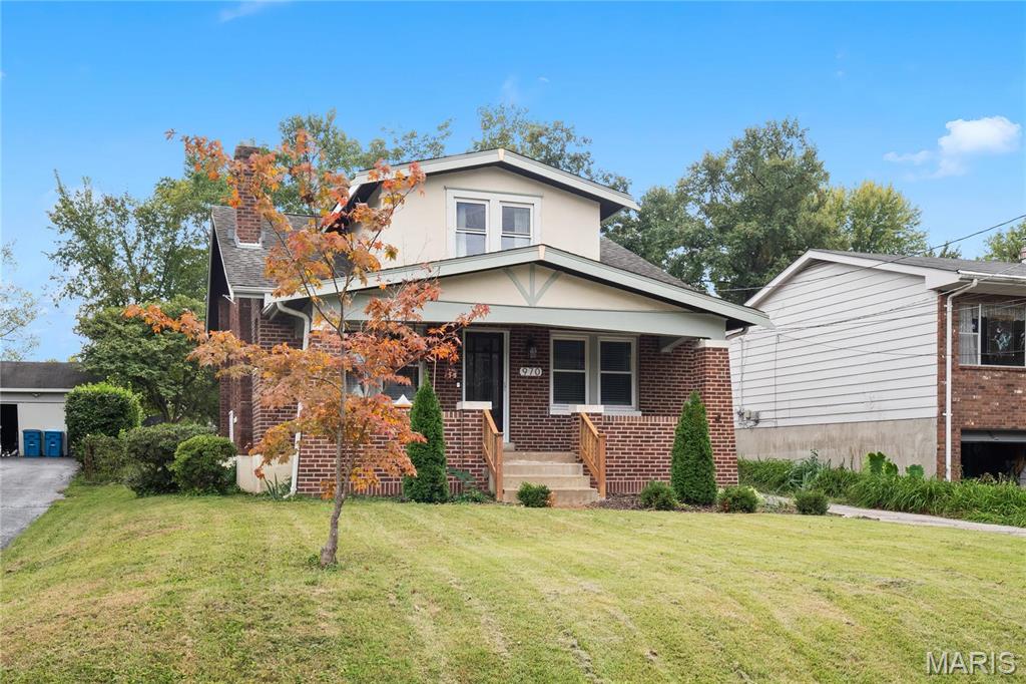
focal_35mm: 36
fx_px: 1026
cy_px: 342
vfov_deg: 36.8
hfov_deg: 53.1
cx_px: 513
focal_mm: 18
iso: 400
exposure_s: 1/100
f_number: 8
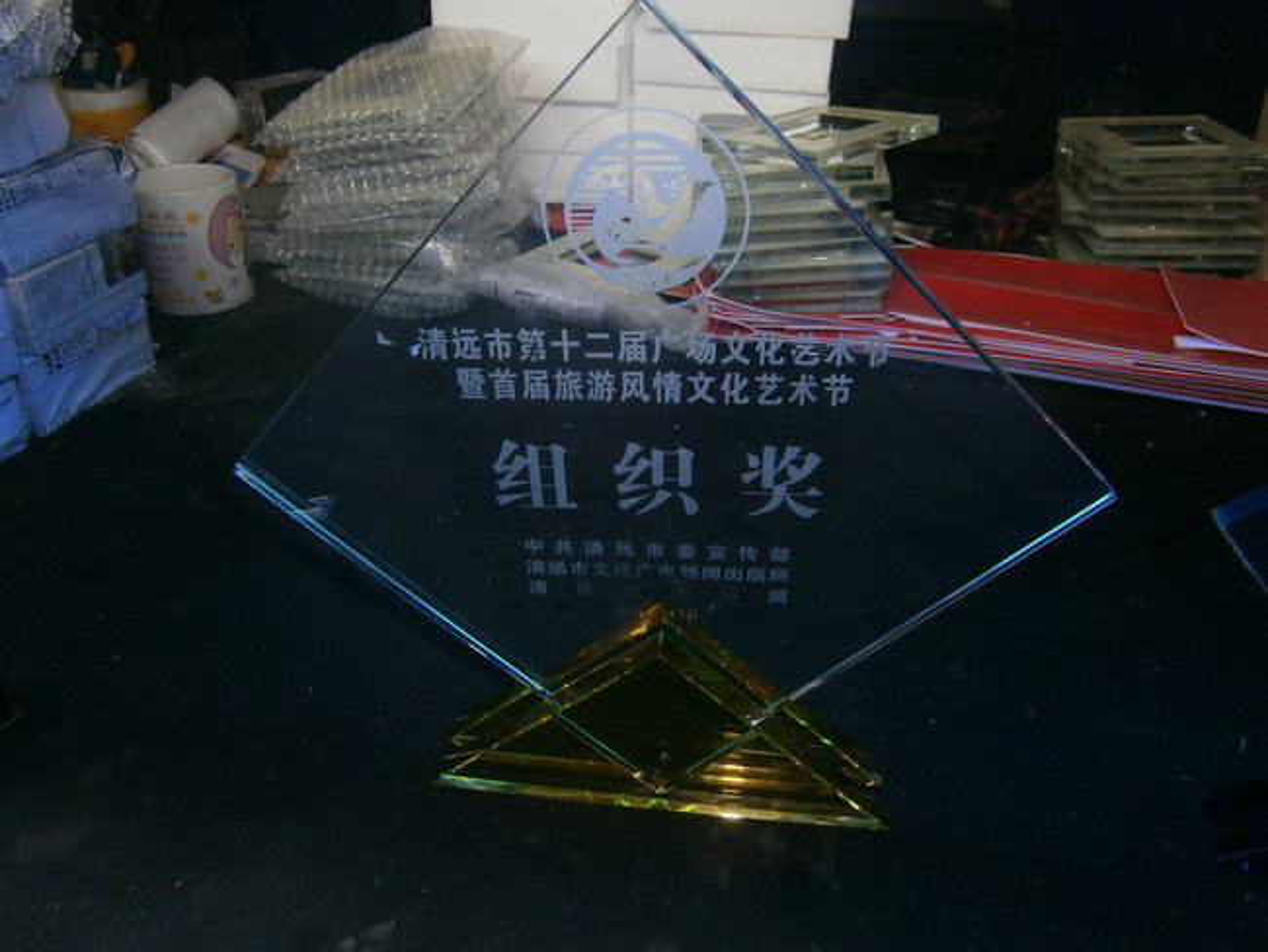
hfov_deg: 67.3
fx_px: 953
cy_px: 476
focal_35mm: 26
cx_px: 634
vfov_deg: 53.1
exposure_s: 1/30
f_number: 2.8
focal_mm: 4.7
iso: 125
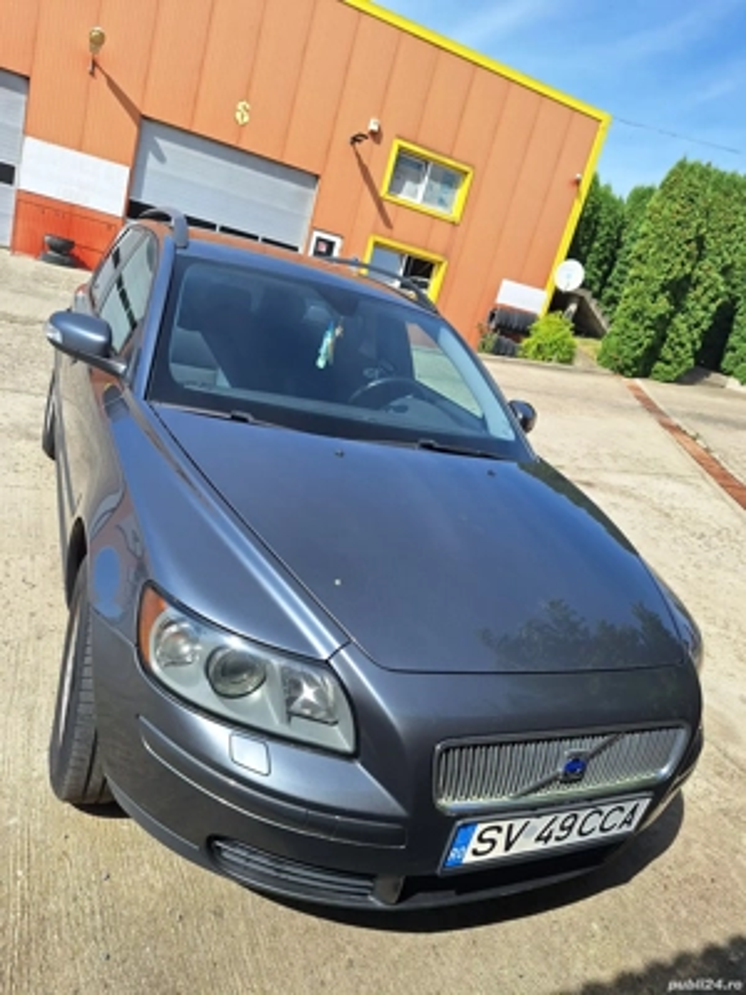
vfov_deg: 73.9
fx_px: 661
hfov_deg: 58.9
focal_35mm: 23
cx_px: 373
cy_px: 498
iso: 40
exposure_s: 1/2410
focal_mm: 5.54
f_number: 1.8
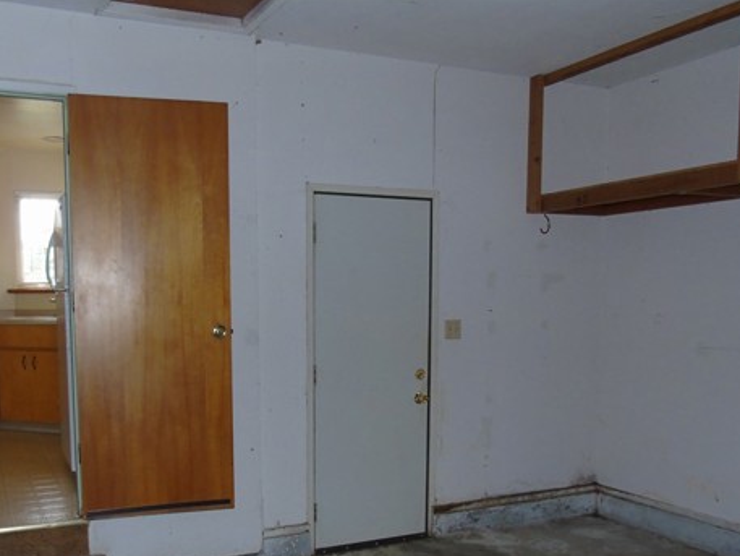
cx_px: 298
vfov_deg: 40.1
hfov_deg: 52.3
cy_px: 383
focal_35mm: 35
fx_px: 748
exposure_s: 1/30
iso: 200
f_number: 3.4
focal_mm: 4.4
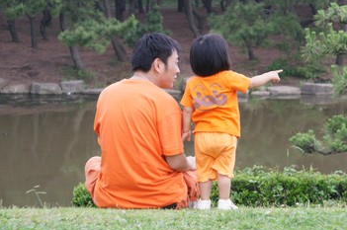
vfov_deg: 10.2
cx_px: 191
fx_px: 1296
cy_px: 105
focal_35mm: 135
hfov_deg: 15.3
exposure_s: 1/200
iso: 800
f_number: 5.6
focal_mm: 75
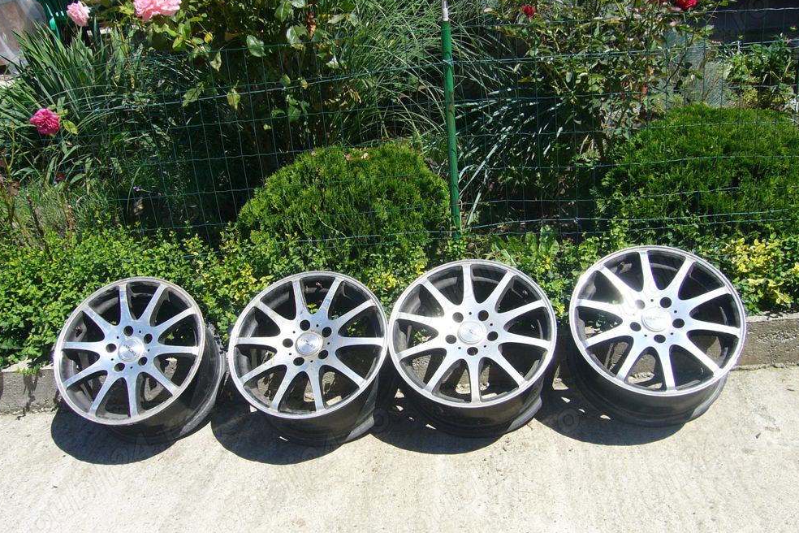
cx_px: 397
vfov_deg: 35.9
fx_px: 821
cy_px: 280
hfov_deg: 51.9
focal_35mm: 37
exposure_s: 1/320
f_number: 5.6
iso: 64
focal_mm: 5.8
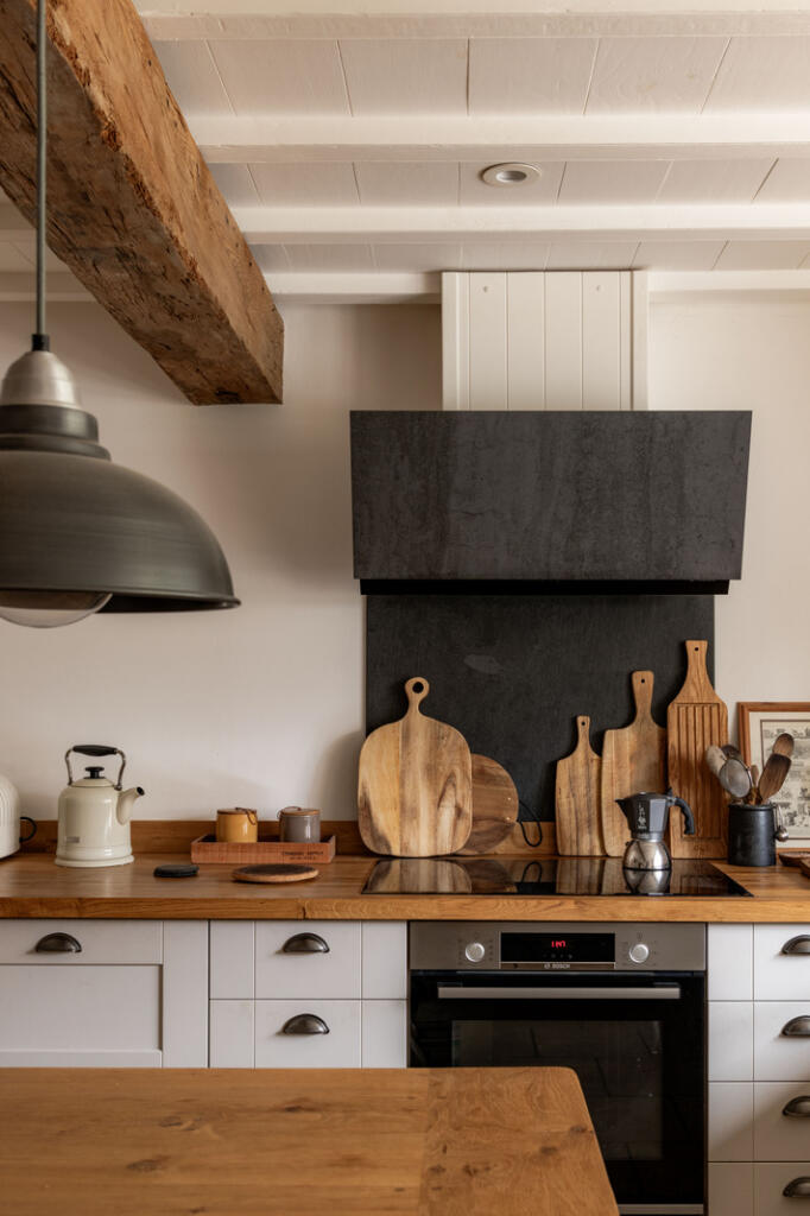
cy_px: 608
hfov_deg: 41.1
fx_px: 1081
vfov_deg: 58.7
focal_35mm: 32
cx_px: 405
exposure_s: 1/1.67
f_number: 10
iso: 200
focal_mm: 32
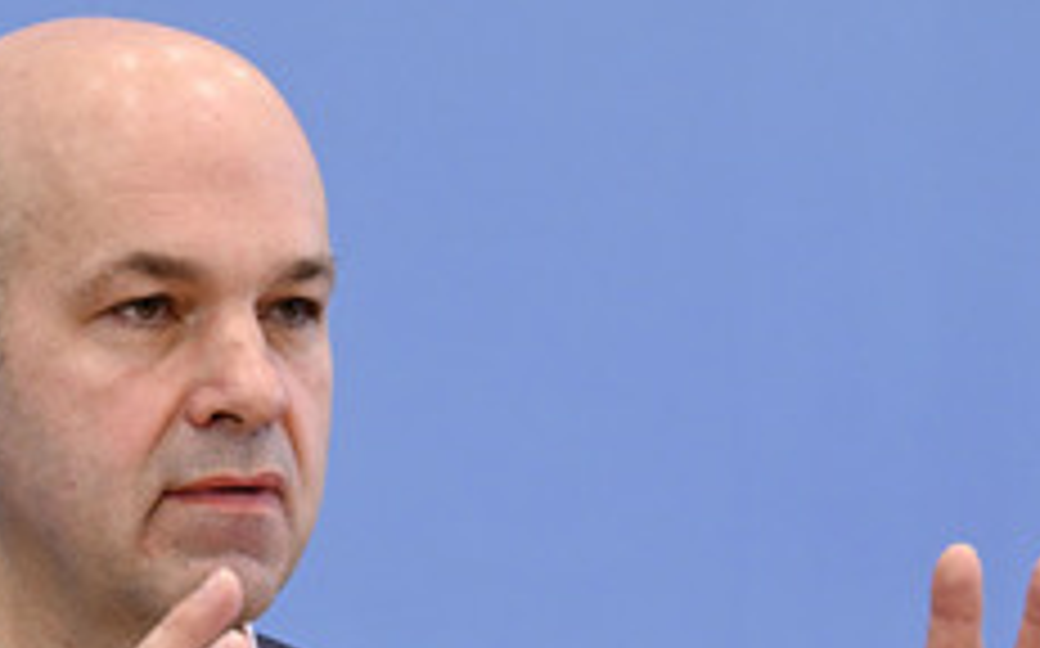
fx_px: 7052
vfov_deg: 5.3
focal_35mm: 249
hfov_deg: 8.4
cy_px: 621
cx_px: 227
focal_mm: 125
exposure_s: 1/500
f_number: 7.1
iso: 4000
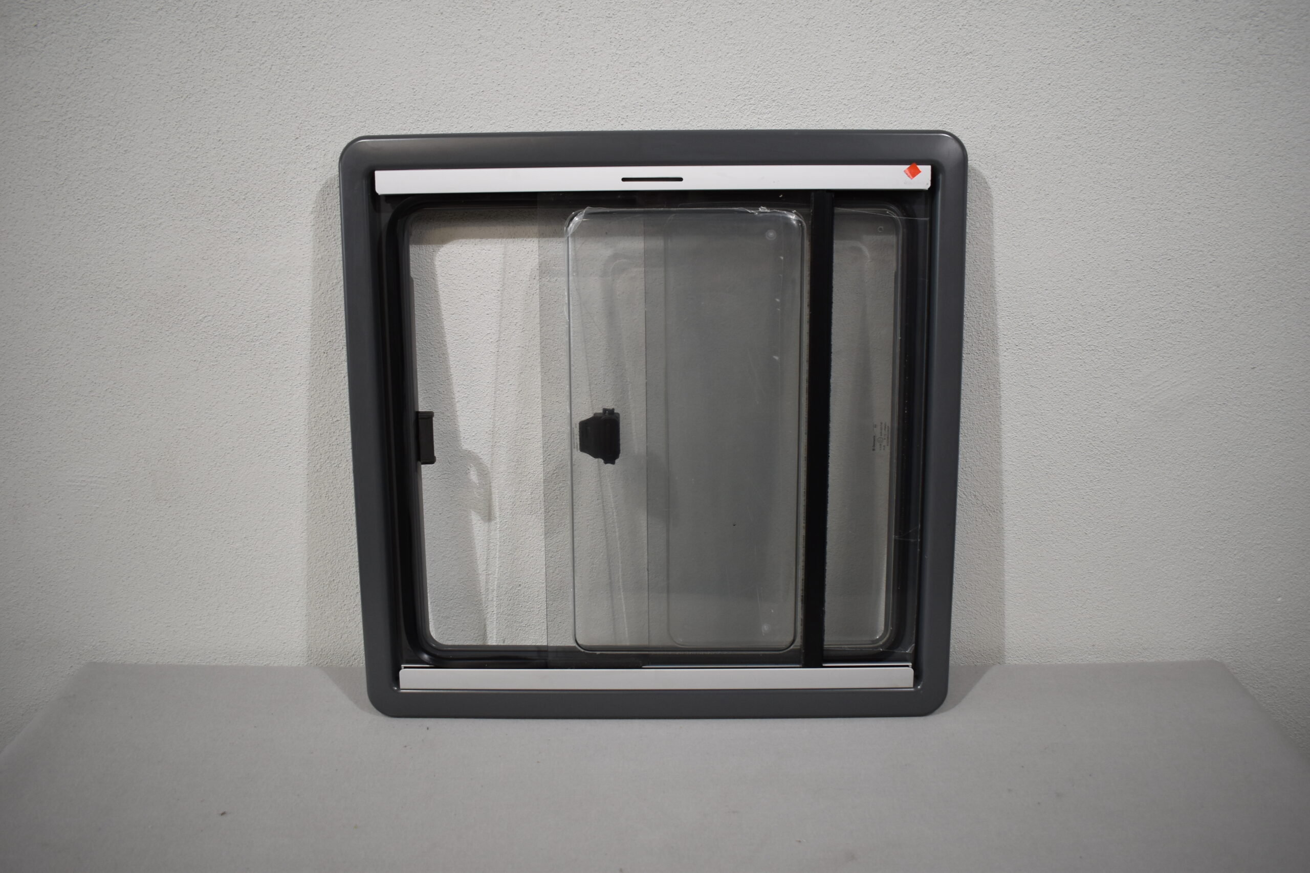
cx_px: 655
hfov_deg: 61.9
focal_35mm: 30
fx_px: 1092
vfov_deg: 43.6
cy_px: 436
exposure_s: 1/250
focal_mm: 20
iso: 450
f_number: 3.5
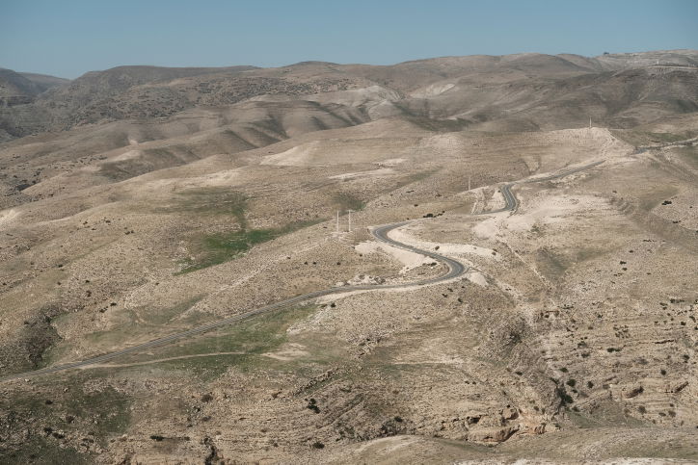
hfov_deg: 37.5
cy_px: 232
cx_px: 349
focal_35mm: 53
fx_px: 1028
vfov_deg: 25.5
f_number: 4.5
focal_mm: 35
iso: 200
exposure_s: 1/3000
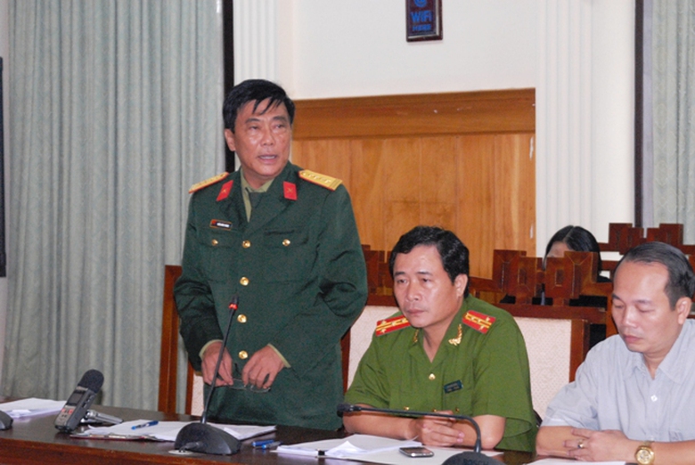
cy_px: 232
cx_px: 348
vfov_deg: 13.9
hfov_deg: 20.6
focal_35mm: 99
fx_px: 1913
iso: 1600
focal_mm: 66
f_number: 5.6
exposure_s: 1/60
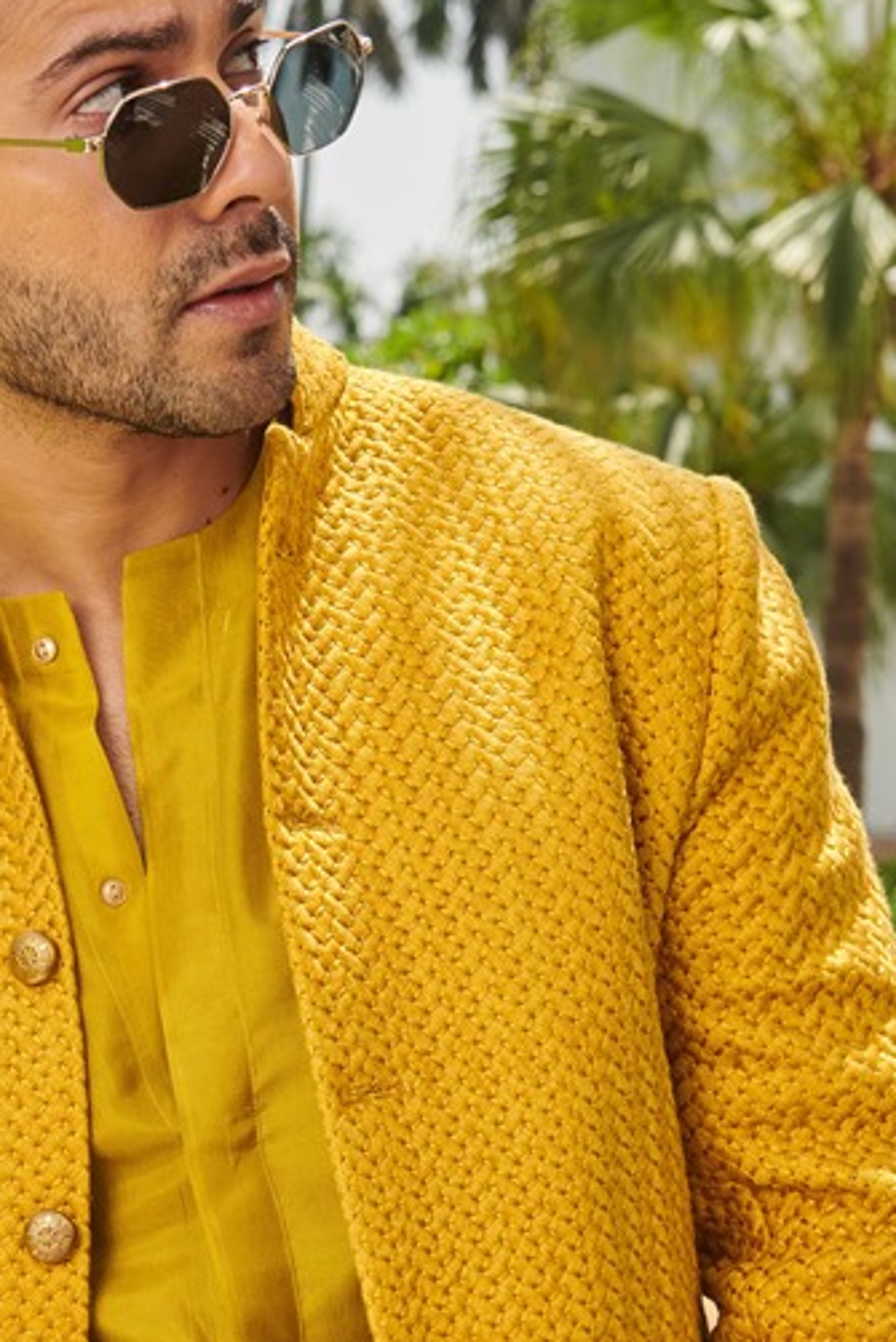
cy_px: 1107
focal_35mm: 96
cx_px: 258
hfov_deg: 14.2
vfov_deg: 20.9
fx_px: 3581
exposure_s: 1/200
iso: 100
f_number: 7.1
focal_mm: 40
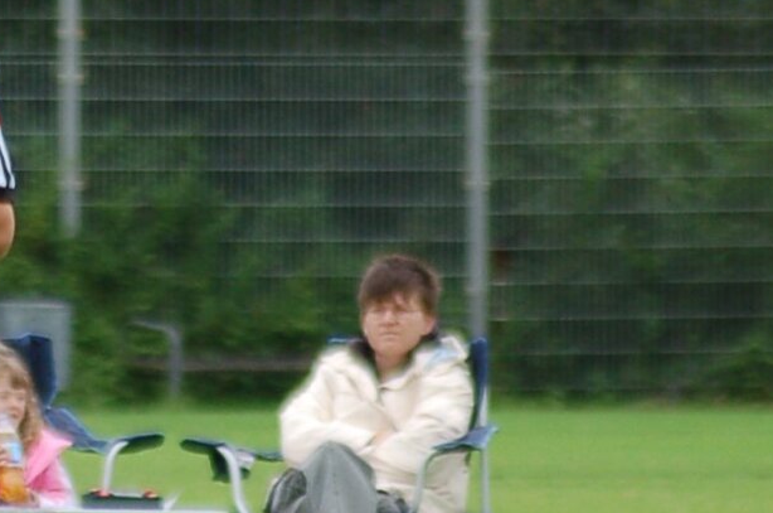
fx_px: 25355
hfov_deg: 1.7
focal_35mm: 1183
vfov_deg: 1.2
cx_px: 99
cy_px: 605
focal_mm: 220
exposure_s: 1/800
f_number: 5.3
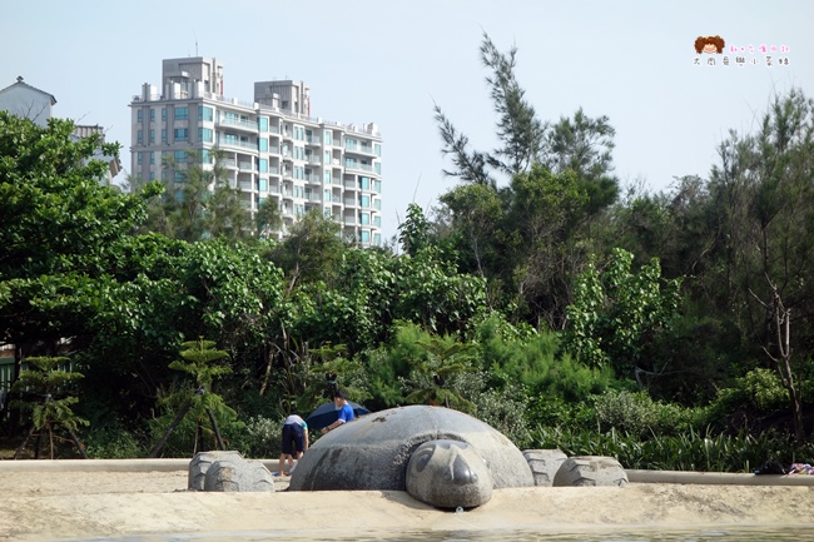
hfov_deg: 20.4
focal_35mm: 100
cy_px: 271
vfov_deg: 13.7
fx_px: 2260
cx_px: 407
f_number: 8
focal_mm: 37.1
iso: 125
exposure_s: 1/250
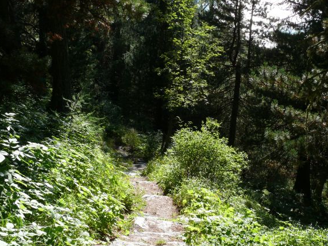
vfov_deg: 29.7
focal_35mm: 49
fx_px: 465
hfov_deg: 38.8
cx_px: 190
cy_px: 131
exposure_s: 1/200
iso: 100
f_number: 5.6
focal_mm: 7.4
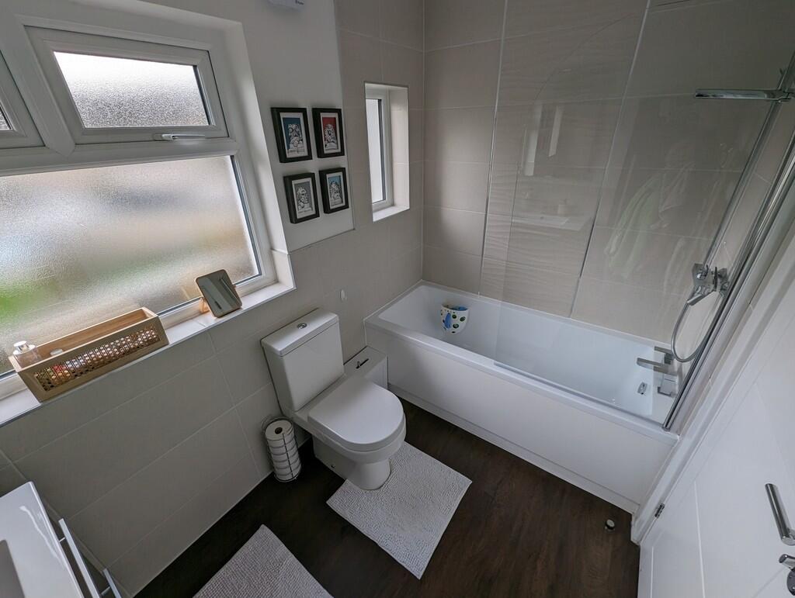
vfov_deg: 90.1
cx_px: 398
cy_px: 299
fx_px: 299
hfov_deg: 106.1
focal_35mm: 13
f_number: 2.2
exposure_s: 1/169
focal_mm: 1.95
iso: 58
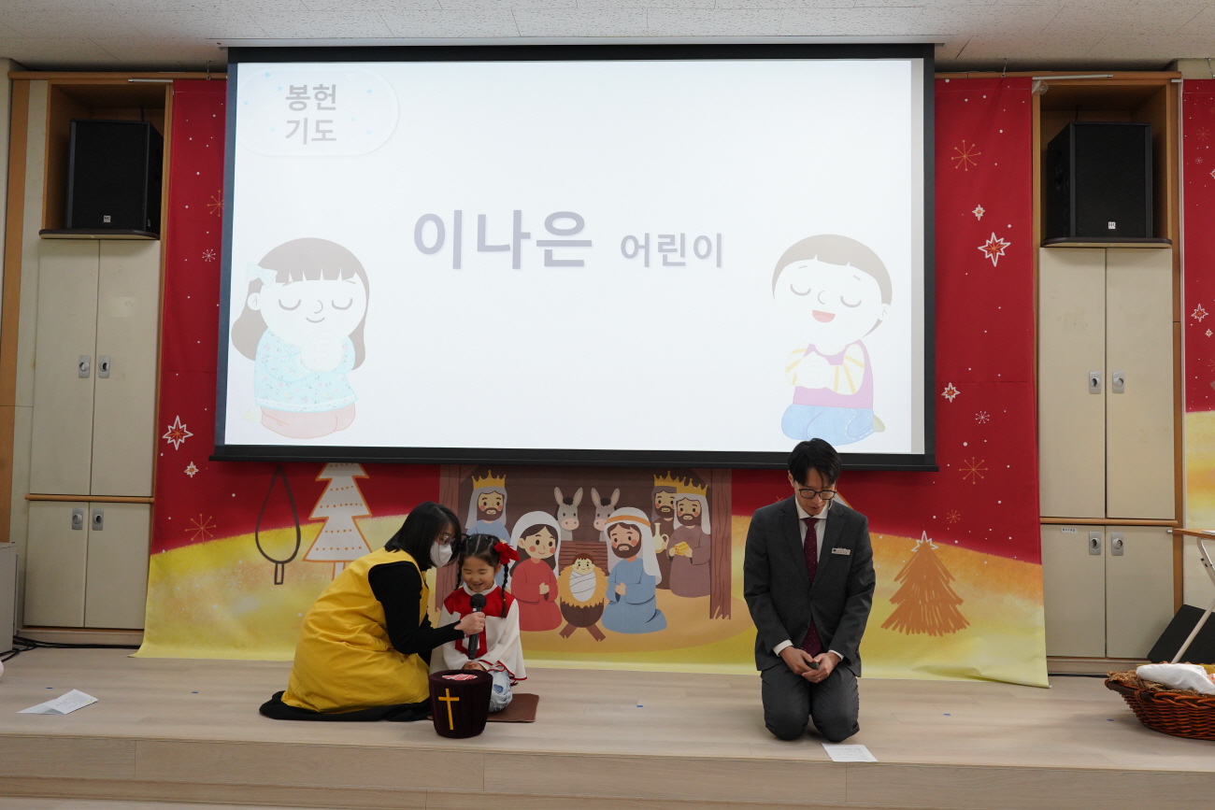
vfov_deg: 43.6
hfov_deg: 61.9
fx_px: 1013
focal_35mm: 30
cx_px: 608
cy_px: 405
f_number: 7.1
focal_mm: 30
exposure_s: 1/160
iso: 2500
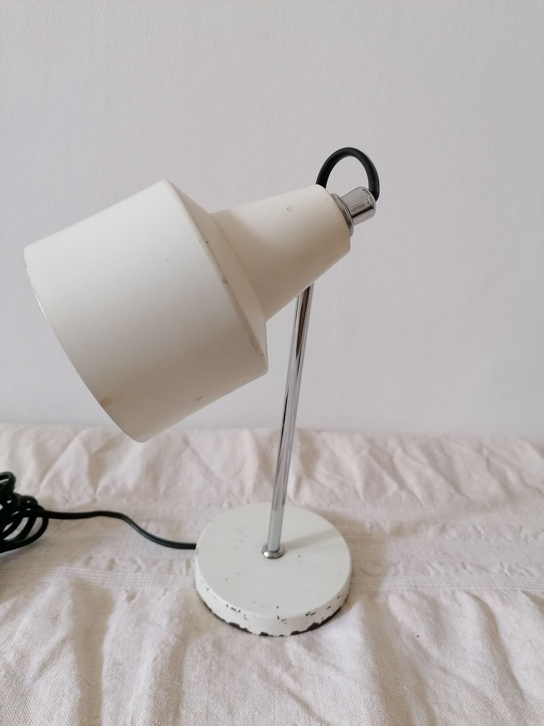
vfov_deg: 65.3
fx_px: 566
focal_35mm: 27
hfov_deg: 51.4
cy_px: 363
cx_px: 272
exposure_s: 1/50
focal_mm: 4.75
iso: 160
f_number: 1.8
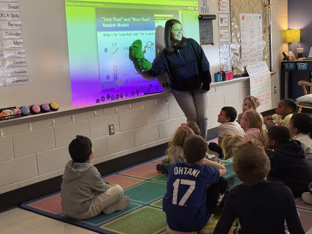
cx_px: 156
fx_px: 433
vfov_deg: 30.3
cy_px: 117
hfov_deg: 39.7
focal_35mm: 48
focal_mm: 6.76
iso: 125
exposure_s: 1/120
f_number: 1.78
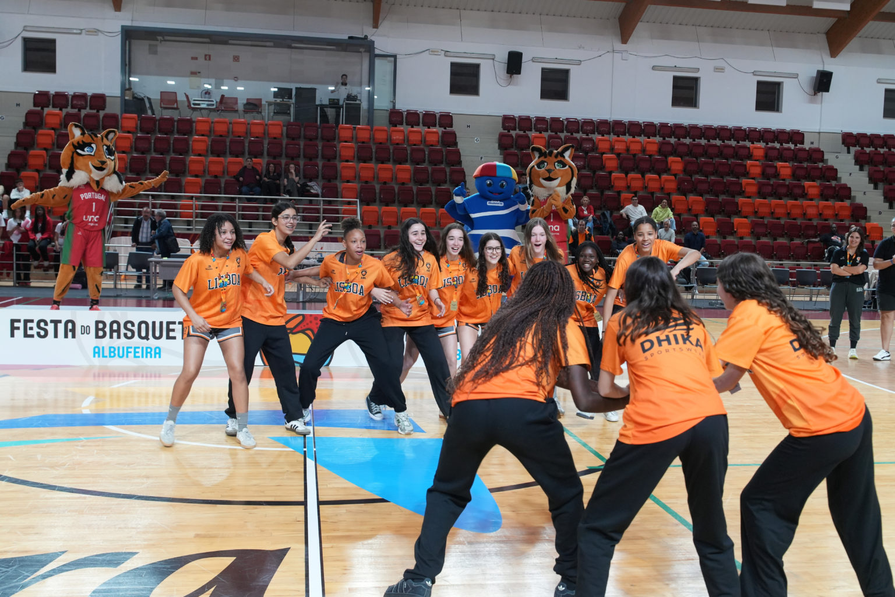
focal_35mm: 35
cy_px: 298
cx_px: 448
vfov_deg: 37.9
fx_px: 870
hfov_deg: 54.4
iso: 2500
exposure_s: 1/250
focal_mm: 35
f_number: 7.1
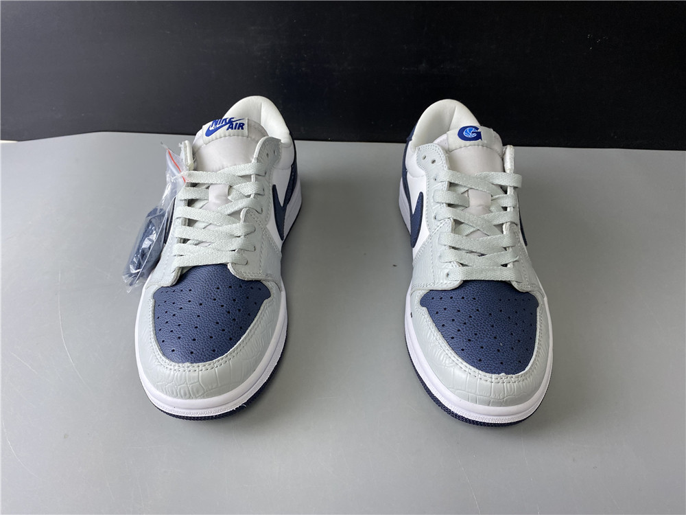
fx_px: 515
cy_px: 258
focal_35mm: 26
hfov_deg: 67.3
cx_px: 343
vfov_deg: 53.1
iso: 100
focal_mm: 4.25
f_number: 1.8
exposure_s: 1/100
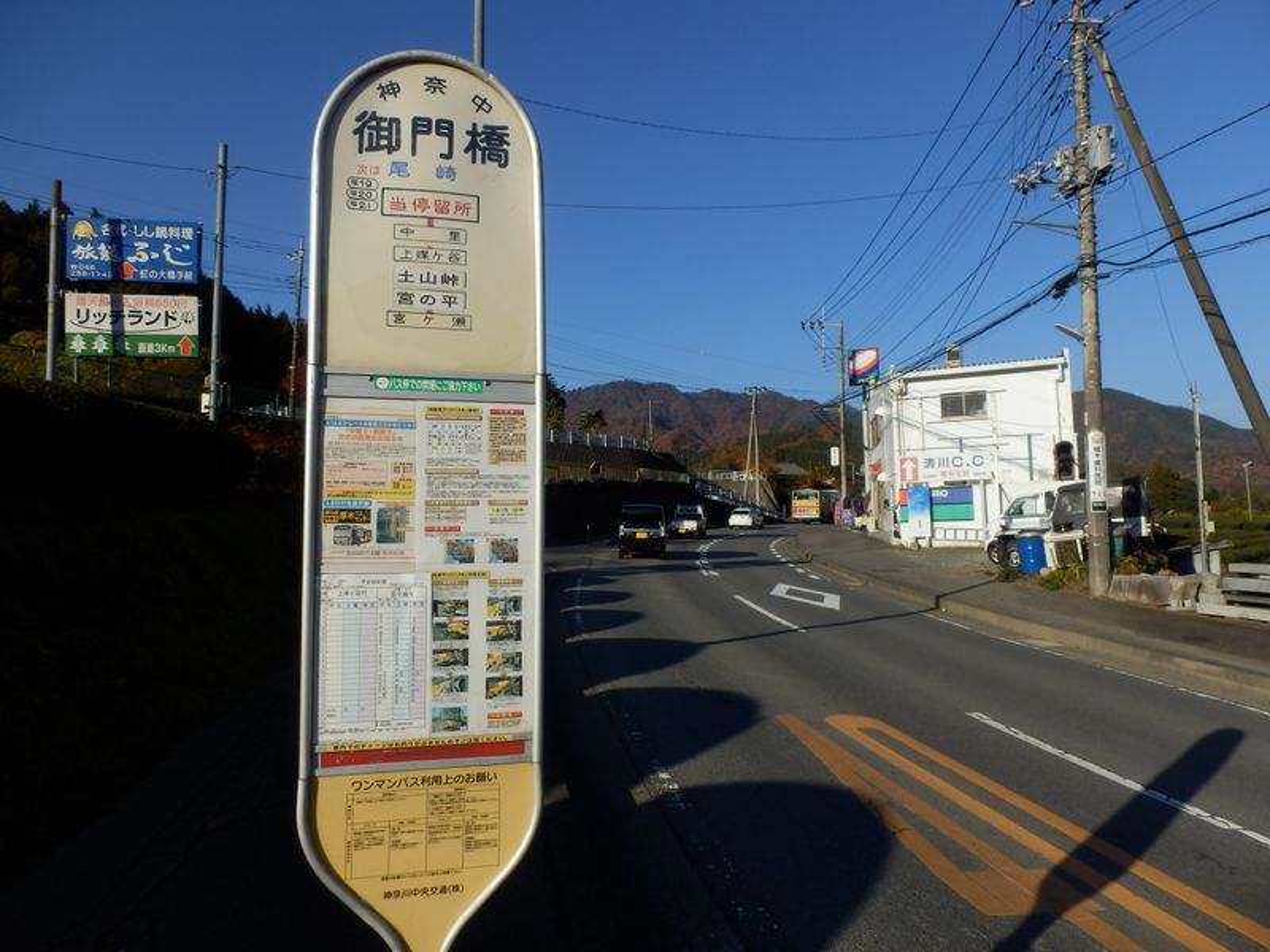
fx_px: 881
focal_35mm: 24
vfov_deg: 56.8
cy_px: 476
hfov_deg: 71.6
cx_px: 635
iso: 80
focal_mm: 4.2
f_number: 3
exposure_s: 1/1600
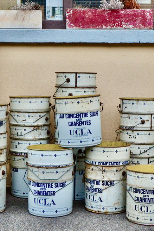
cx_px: 84
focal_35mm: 73
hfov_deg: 18.7
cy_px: 116
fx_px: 468
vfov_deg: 27.7
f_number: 10
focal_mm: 32
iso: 1250
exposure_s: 1/400
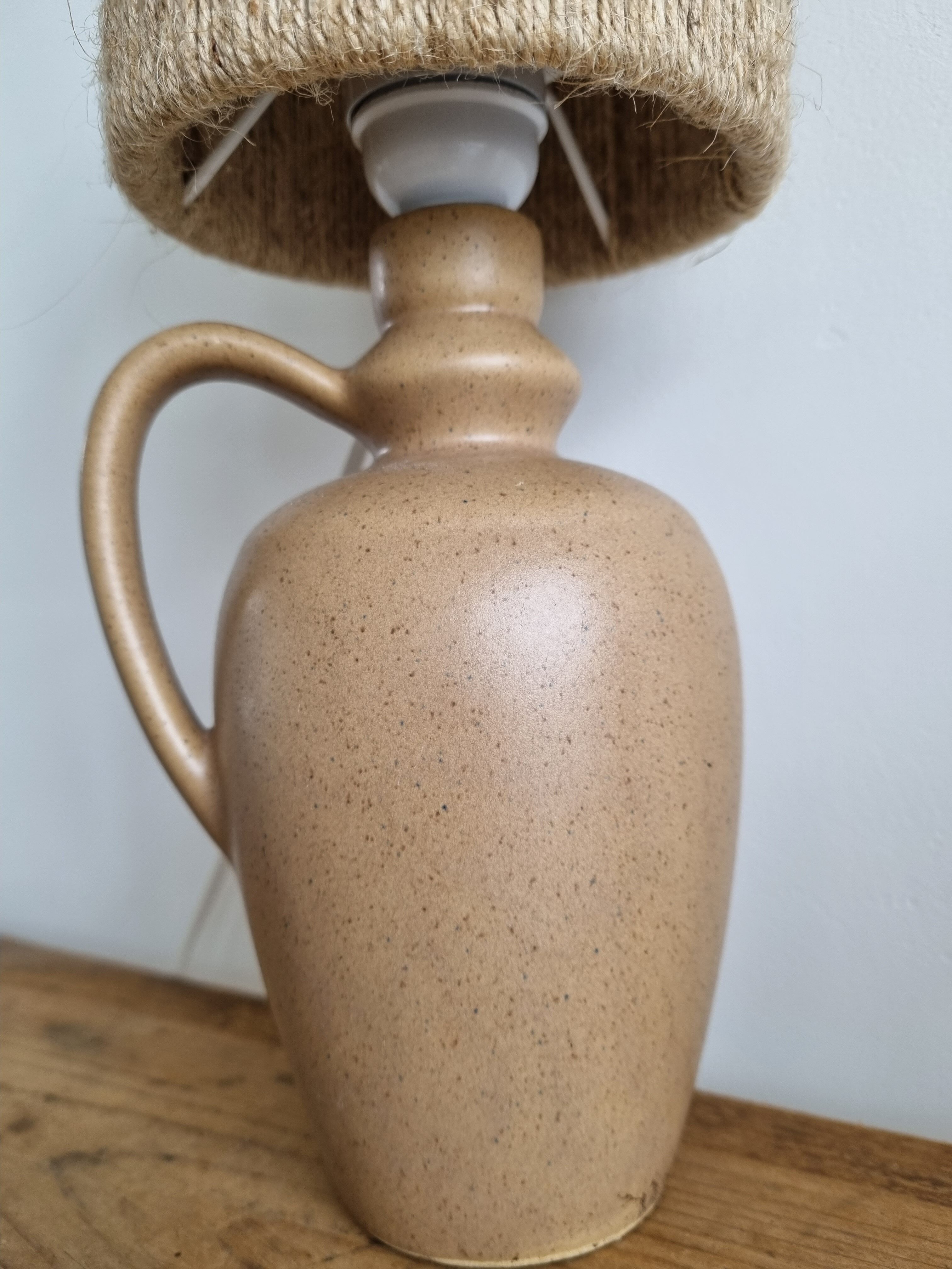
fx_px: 953
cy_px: 634
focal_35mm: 26
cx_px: 476
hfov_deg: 53.1
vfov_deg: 67.3
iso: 80
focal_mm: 5.4
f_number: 1.8
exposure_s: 1/100
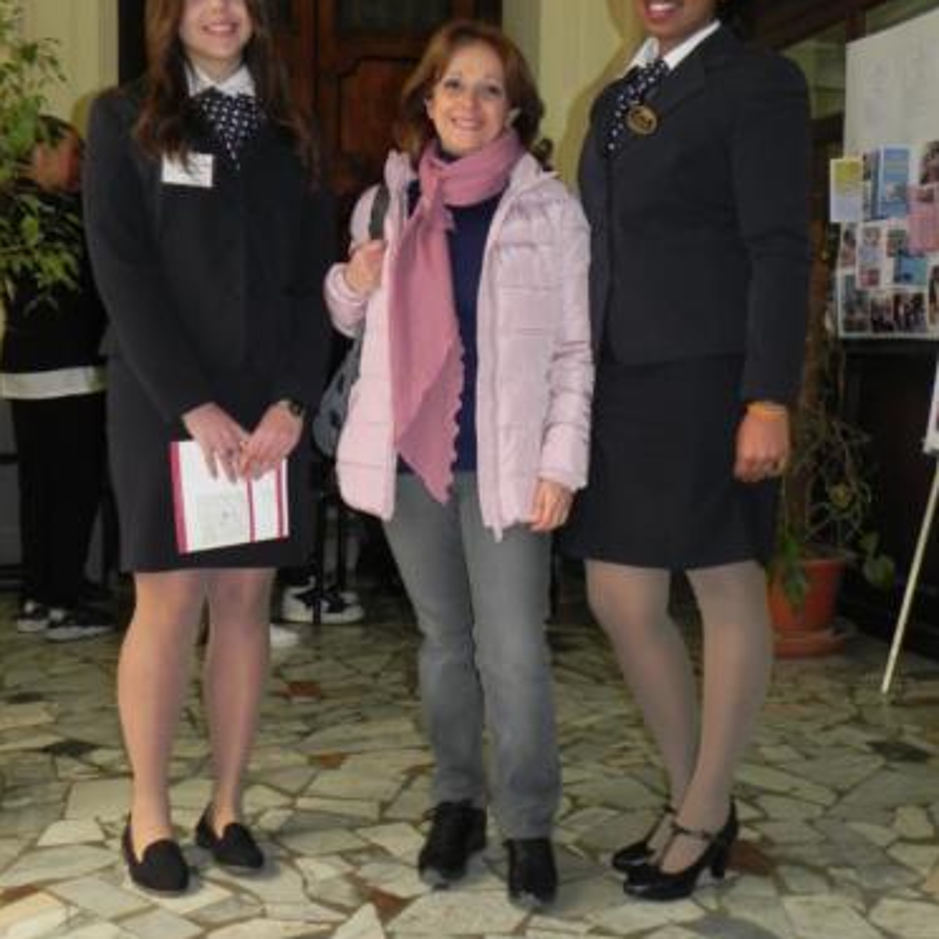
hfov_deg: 38.3
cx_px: 471
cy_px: 406
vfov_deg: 38.3
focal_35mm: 44
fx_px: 1350
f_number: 3.2
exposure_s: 1/30
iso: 200
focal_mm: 6.6
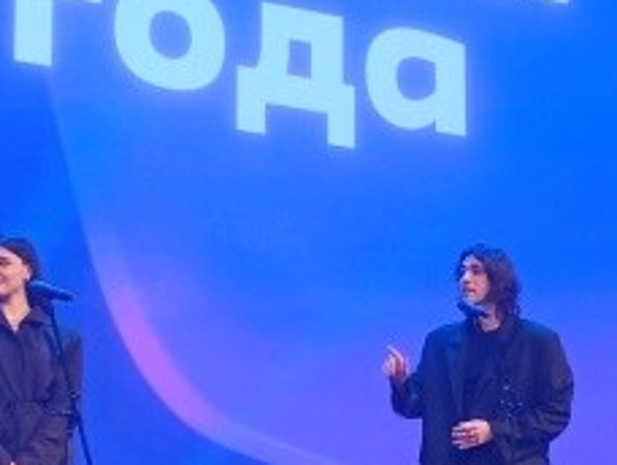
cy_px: 250
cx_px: 261
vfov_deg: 12.2
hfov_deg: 16.1
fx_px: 2179
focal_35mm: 122
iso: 127
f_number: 1.8
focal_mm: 3.96
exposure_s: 1/50
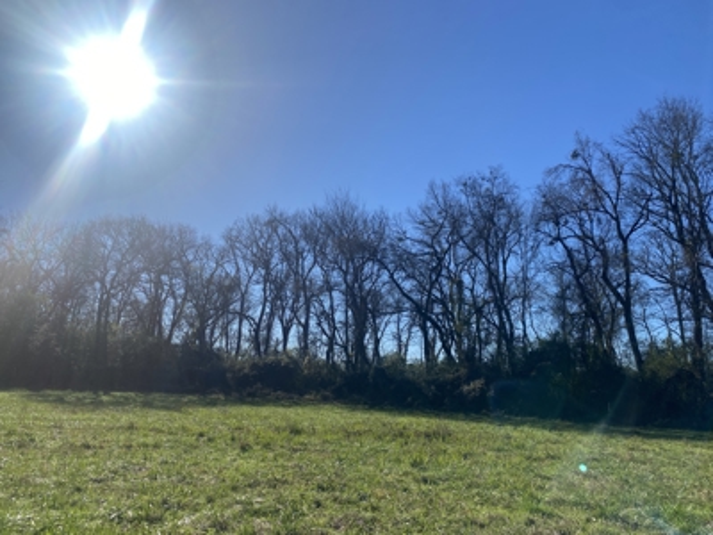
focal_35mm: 26
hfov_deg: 67.3
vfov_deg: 53.1
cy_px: 268
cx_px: 356
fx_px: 536
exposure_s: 1/4808
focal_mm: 4.25
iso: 32
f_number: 1.8
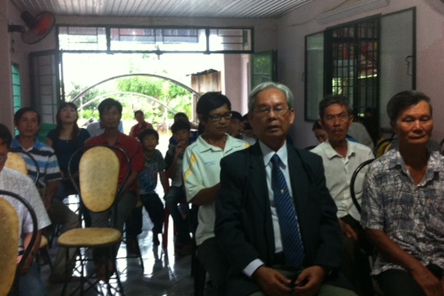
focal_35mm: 43
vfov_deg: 31.2
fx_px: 530
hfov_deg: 45.3
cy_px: 128
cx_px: 195
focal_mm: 3.85
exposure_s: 1/15
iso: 200
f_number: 2.8
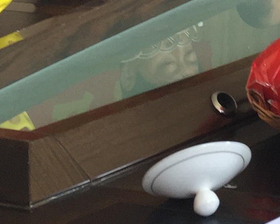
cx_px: 500
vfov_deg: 10.2
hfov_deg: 12.4
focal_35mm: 142
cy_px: -196
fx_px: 1177
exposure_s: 1/60
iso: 40
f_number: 2.2
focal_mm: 4.15
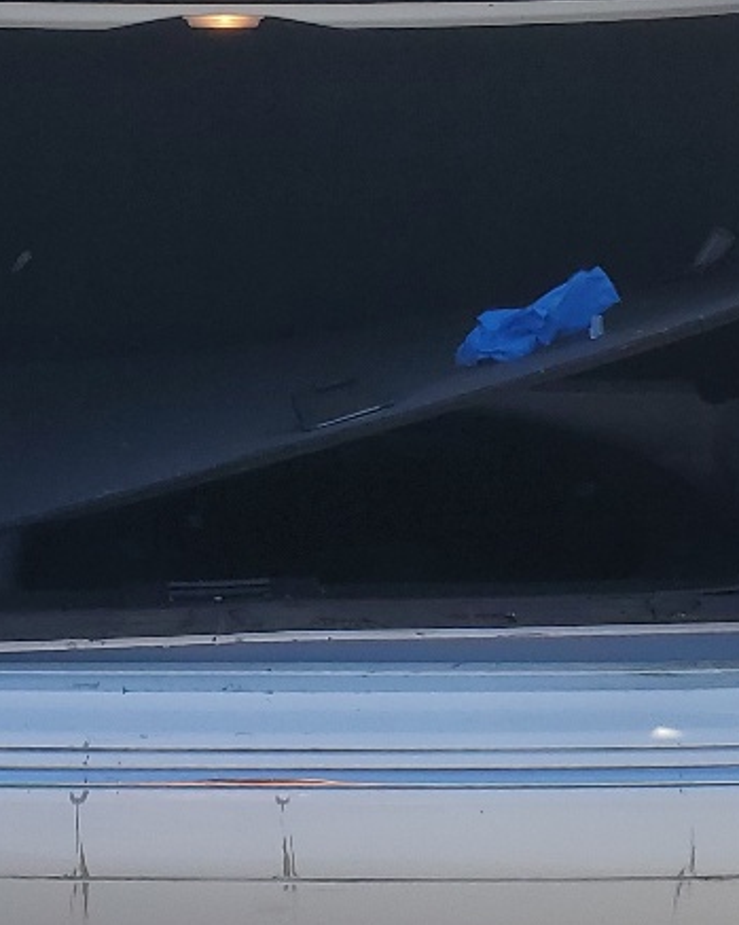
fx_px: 2545
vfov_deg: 20.4
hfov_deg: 16.4
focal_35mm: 93
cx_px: 191
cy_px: 222
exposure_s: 1/2000
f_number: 1.5
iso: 50
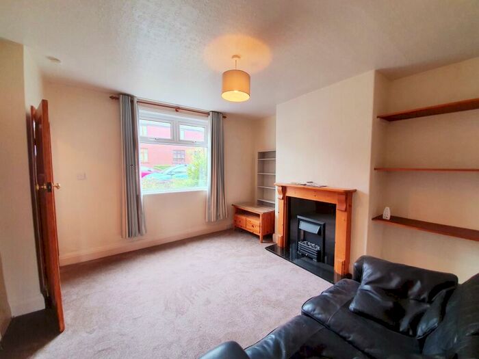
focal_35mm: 13
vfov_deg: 89.9
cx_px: 240
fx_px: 180
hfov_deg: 106.2
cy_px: 180
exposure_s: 1/50
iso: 100
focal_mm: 1.8
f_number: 2.2
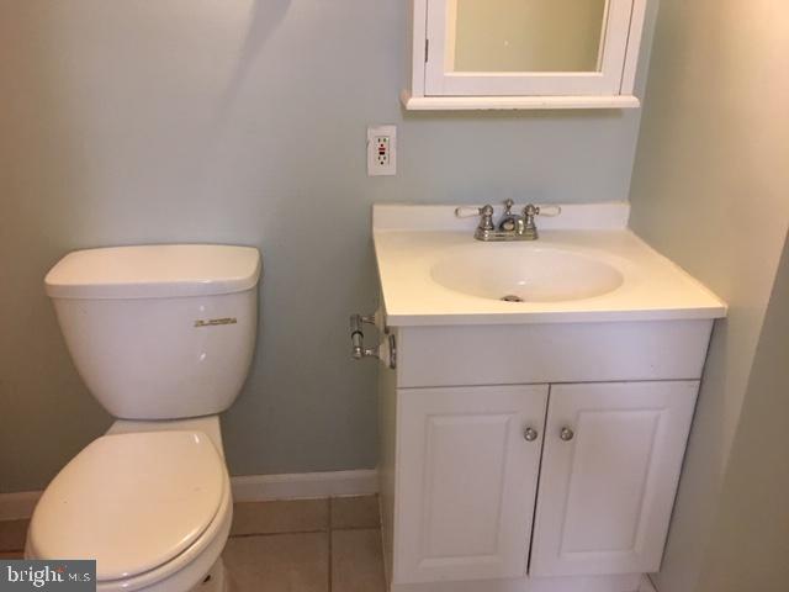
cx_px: 394
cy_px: 296
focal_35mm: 29
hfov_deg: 61.7
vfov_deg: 48.2
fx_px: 661
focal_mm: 4.15
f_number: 2.2
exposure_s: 1/15
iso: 100
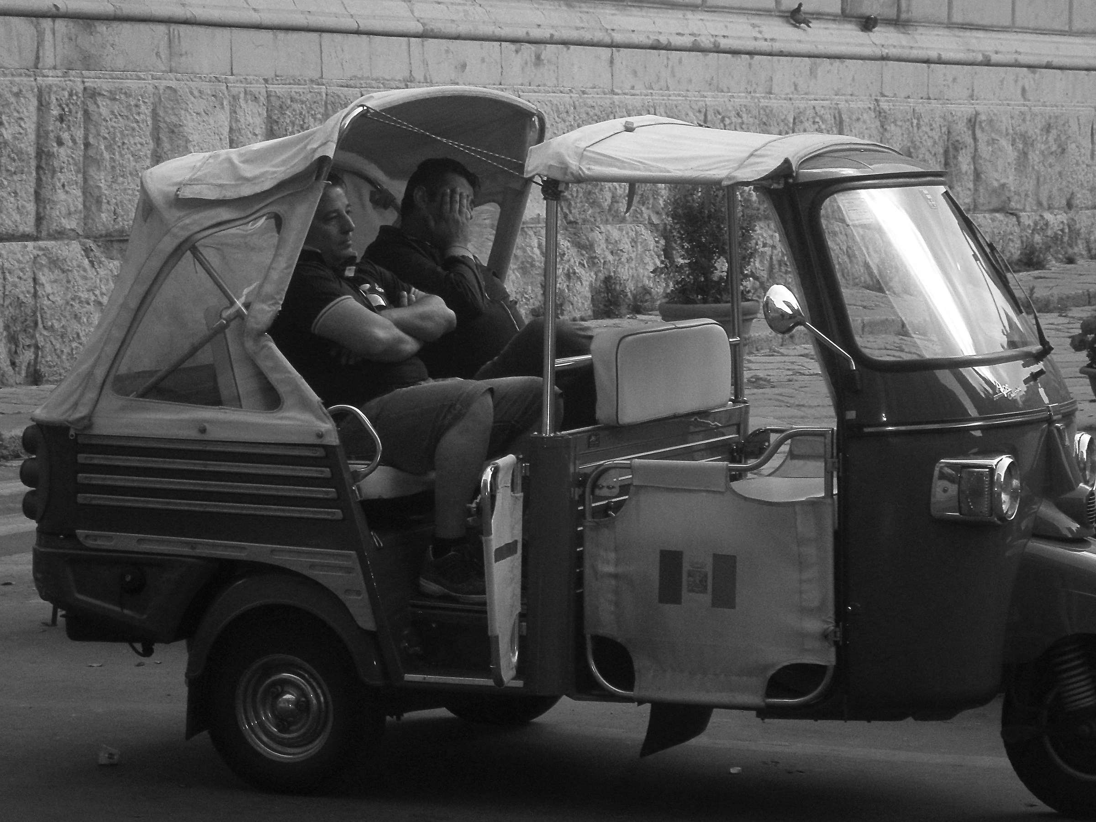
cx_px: 548
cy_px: 411
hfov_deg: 17.7
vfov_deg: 13.3
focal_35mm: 111
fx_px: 3514
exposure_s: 1/100
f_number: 5.8
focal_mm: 19.6
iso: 160
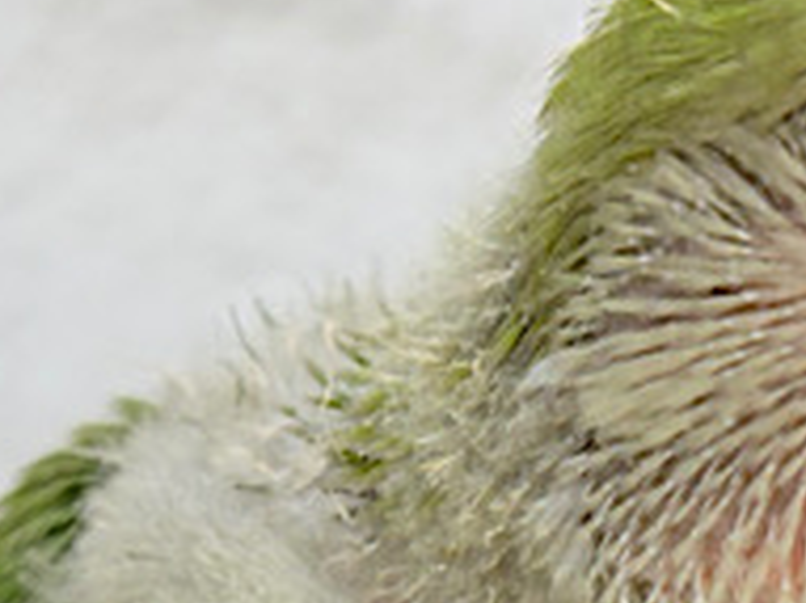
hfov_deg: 11.3
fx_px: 4049
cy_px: 675
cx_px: 578
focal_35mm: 174
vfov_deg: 8.5
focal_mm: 5.96
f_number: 1.6
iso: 40
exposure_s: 1/50
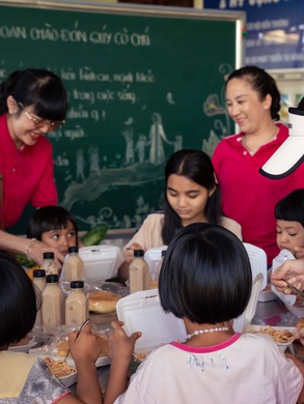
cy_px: 200
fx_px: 830
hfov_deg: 20.6
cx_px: 211
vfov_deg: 27.4
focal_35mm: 71
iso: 2000
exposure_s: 1/160
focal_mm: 45
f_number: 4.5
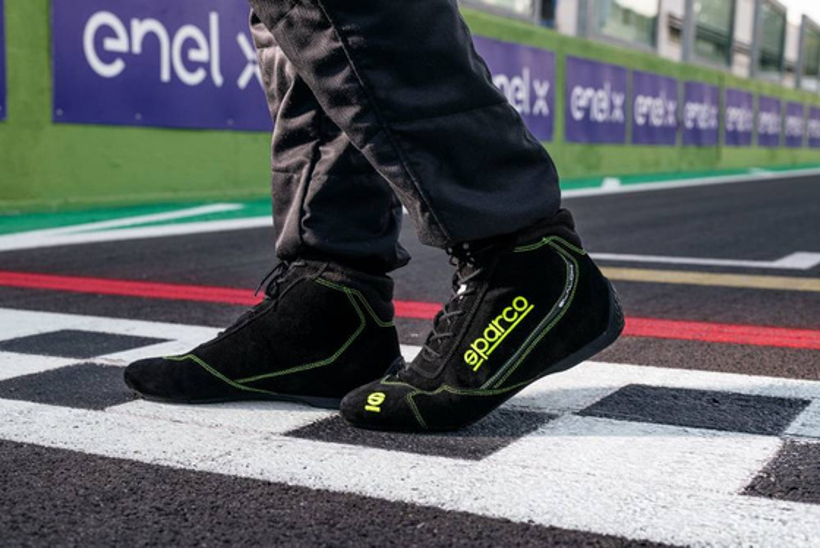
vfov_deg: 27.0
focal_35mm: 50
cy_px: 274
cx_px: 410
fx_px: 1139
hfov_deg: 39.6
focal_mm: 50
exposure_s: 1/100
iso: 125
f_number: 7.1
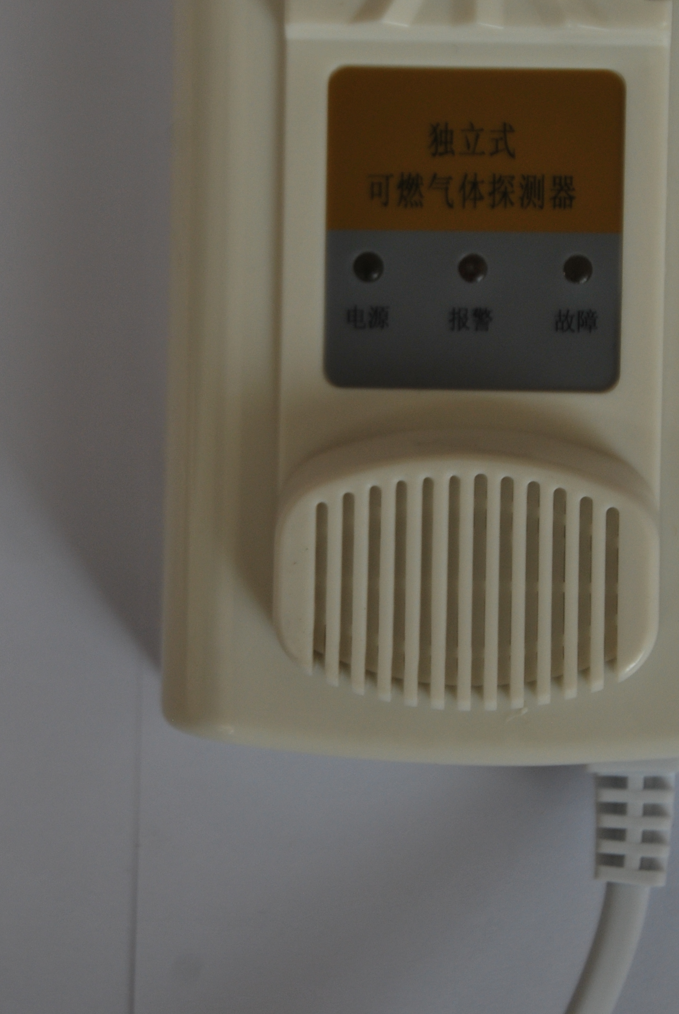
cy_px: 293
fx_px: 5579
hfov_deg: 7.0
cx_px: 440
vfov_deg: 10.4
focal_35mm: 198
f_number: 5.6
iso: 220
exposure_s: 1/125
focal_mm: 85
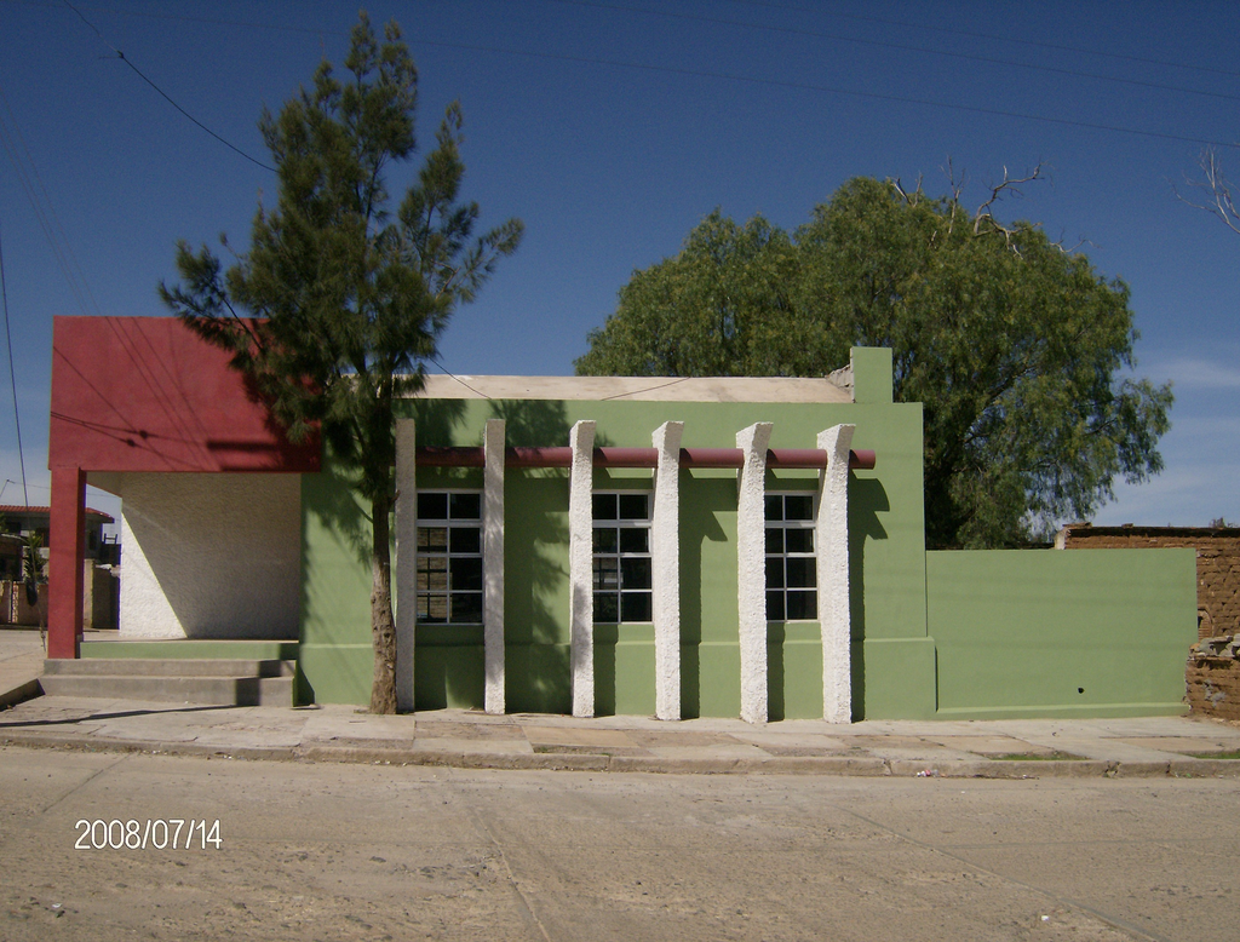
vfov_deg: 40.0
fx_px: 1296
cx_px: 620
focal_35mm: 36
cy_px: 471
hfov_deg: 51.1
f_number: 4.7
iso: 100
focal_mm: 6
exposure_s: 1/1757
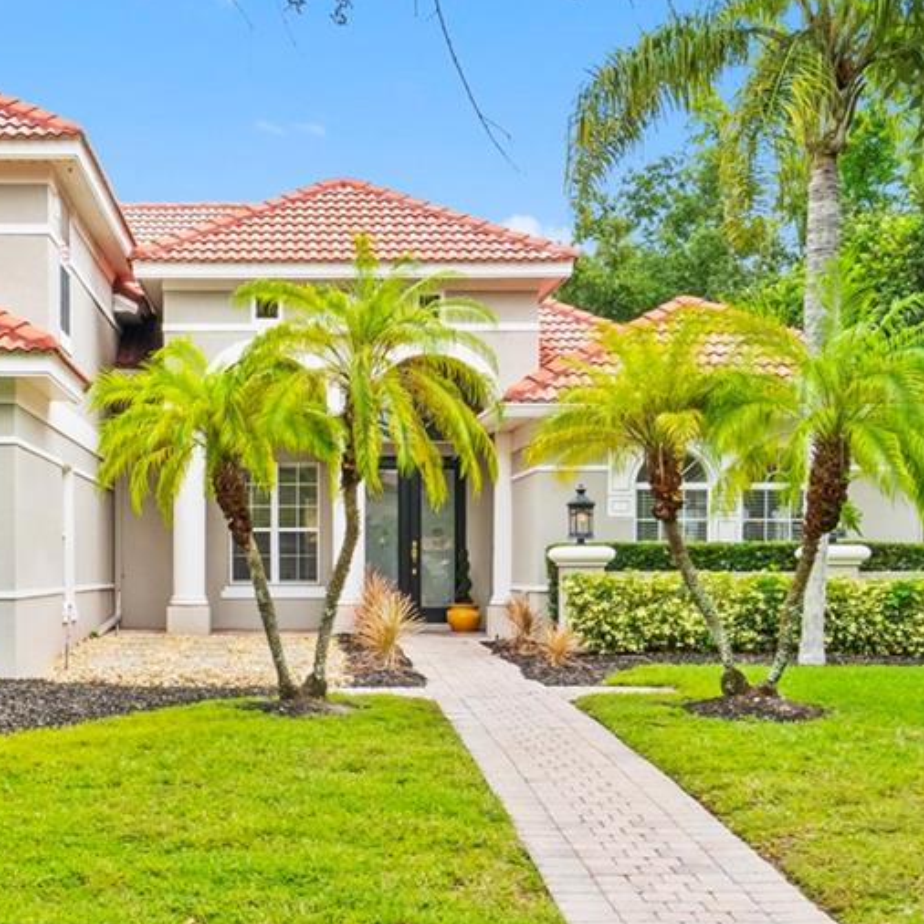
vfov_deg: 32.4
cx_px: 267
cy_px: 588
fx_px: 1581
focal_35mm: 52
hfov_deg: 32.2
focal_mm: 13
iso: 100
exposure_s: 1/4
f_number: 11
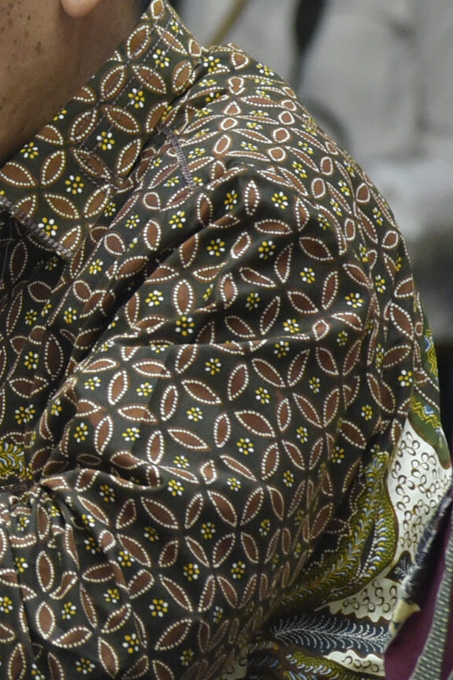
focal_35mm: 353
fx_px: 6668
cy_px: 158
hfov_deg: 3.9
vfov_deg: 5.8
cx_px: -435
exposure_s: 1/200
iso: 2500
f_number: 4.5
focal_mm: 120
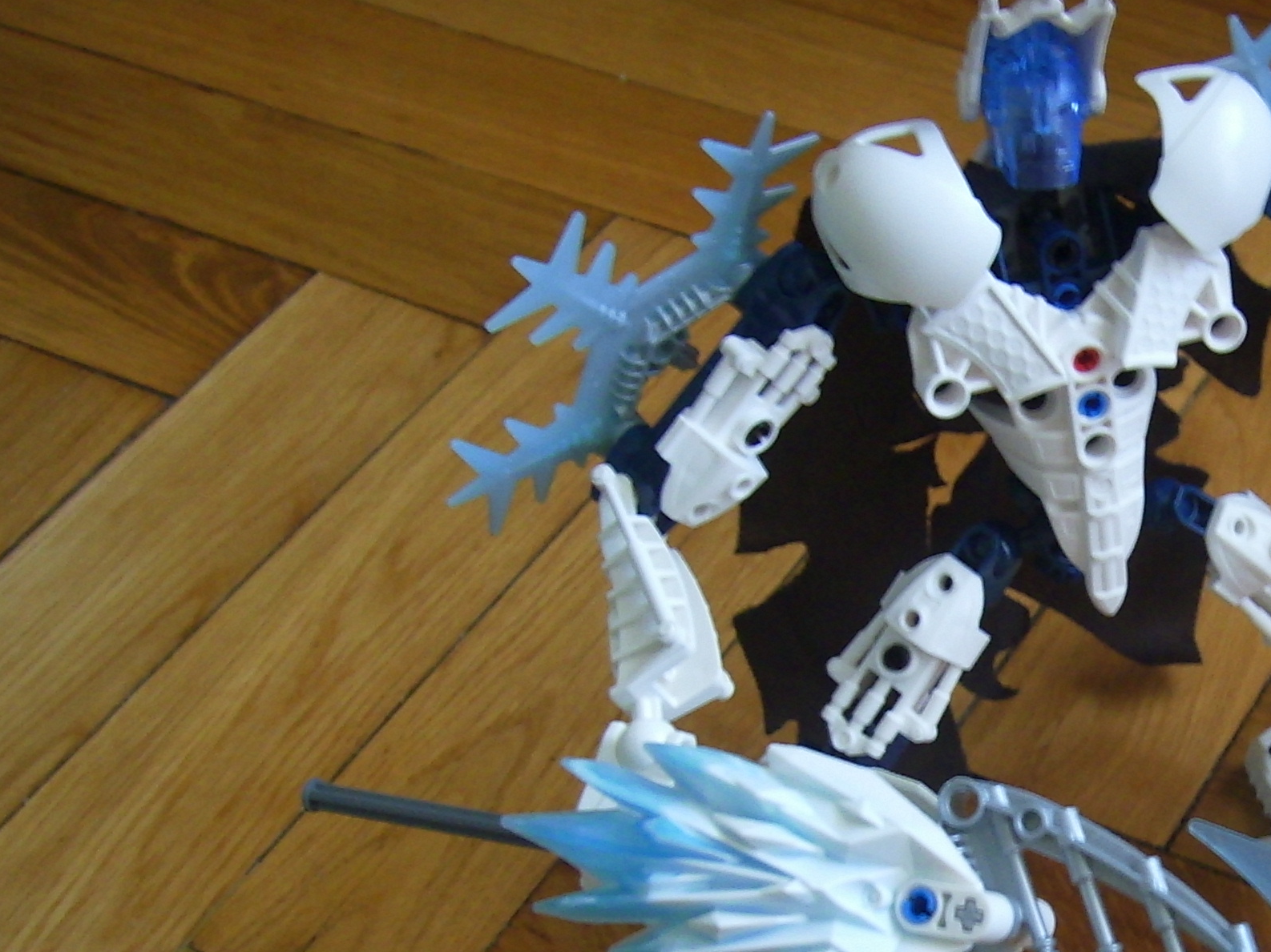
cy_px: 733
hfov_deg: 29.8
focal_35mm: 62
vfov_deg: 23.4
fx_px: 2276
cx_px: 1152
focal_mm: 5.99
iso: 50
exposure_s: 1/4
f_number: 2.8
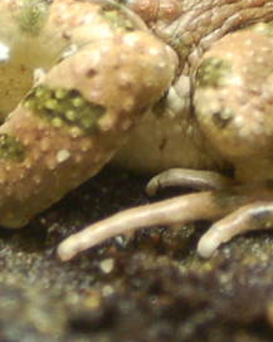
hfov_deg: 2.3
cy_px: -172
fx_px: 6697
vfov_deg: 2.9
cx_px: -242
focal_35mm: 662
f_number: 5.6
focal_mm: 80
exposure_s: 1/30
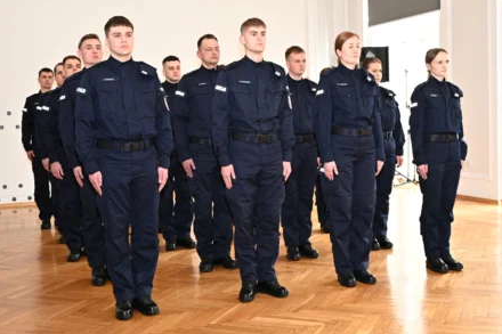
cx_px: 254
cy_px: 169
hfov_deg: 44.5
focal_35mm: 44
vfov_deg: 30.5
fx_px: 613
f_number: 6.3
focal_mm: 43
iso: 1600
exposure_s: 1/60
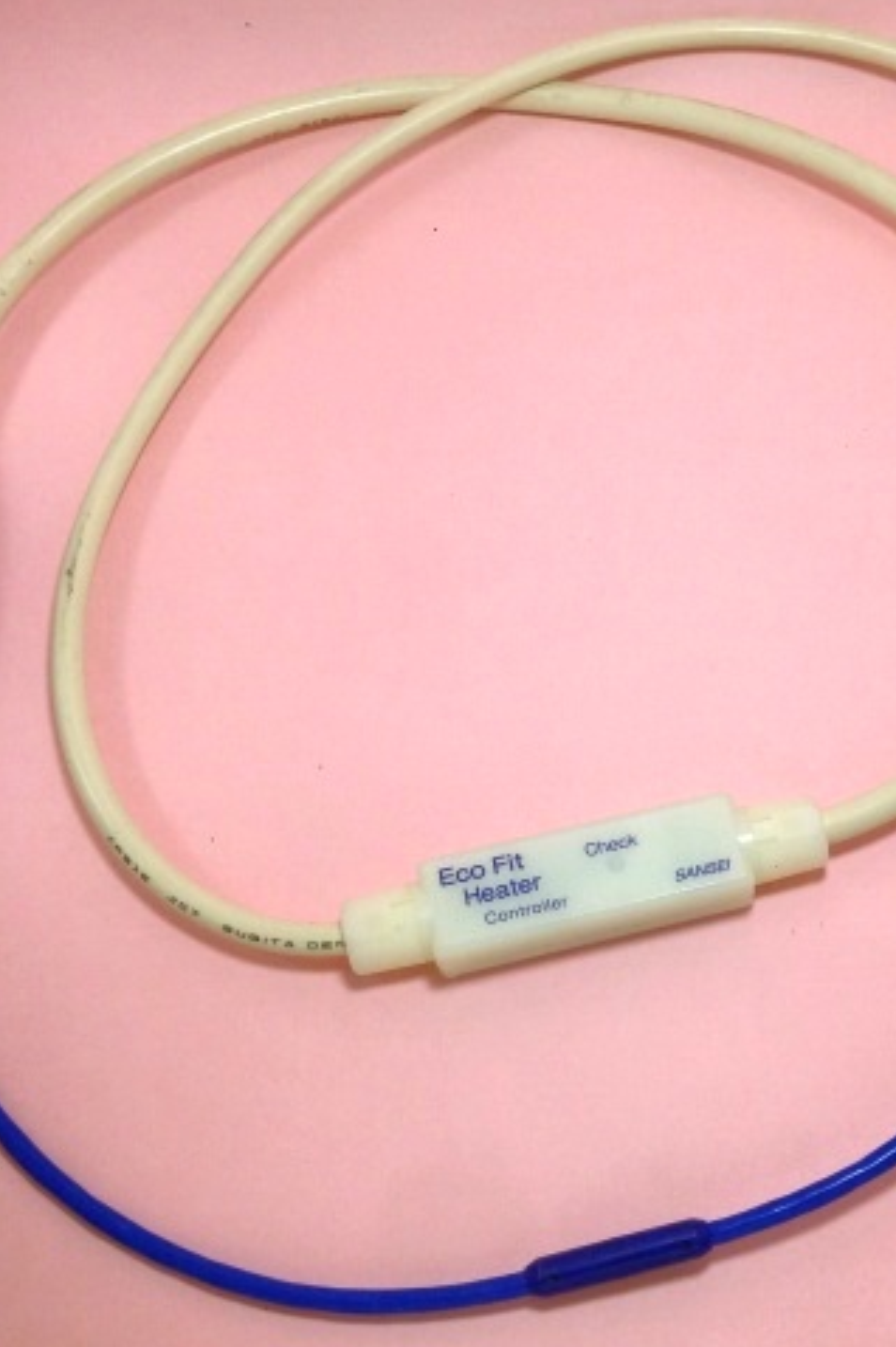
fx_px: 1720
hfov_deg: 28.9
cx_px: 628
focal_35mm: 46
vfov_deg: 42.8
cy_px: 674
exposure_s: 1/100
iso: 50
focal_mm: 4.12
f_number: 2.4
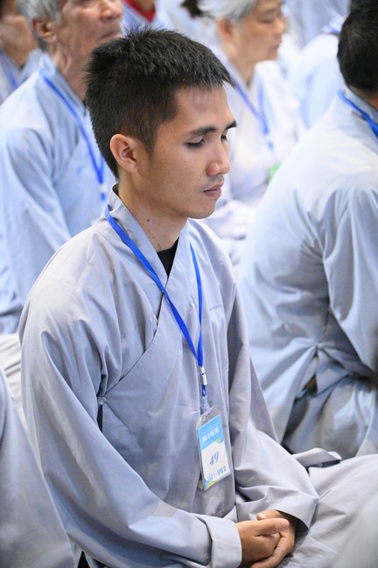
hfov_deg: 13.0
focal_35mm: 105
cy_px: 284
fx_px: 1657
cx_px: 189
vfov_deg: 19.5
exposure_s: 1/400
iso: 25600
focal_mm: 105
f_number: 4
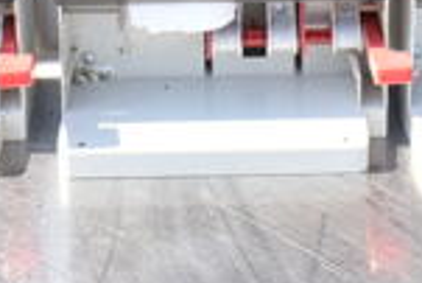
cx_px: 235
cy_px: -277
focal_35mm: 109
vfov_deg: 11.4
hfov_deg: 18.7
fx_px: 1279
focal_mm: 18
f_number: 5.6
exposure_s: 1/125
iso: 100
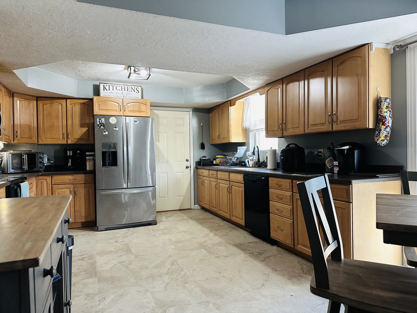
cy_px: 156
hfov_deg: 71.6
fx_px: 289
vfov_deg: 56.8
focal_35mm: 24
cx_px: 208
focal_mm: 6.86
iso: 400
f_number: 1.78
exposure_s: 1/60
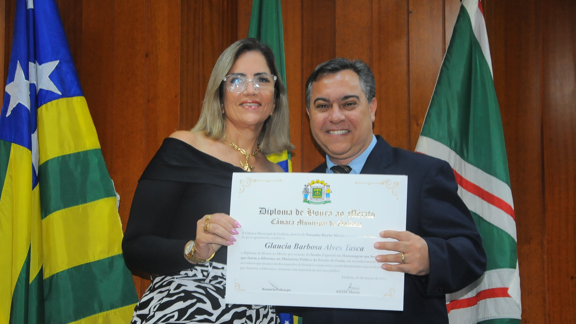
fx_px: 1093
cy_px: 186
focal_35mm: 72
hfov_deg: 29.5
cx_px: 290
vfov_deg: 16.9
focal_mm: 45
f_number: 4.8
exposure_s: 1/60
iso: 1250
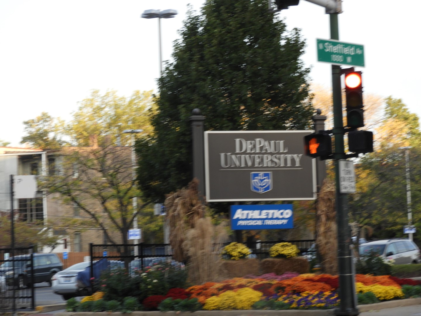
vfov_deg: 11.9
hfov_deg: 15.8
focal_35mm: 125
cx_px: 210
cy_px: 158
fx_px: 1520
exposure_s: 1/60
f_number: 5
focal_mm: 22.4
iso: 110
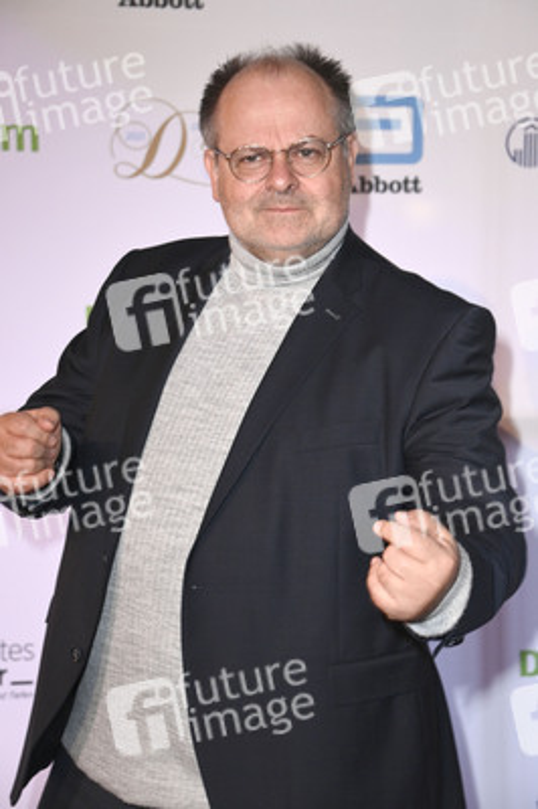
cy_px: 404
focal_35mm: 90
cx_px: 269
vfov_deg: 22.6
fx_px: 2021
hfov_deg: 15.2
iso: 3200
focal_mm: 90
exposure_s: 1/160
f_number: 5.6
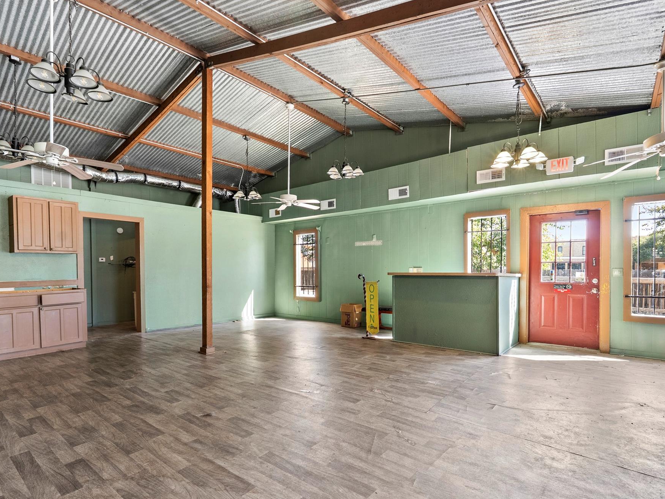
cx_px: 319
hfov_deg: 87.7
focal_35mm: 18
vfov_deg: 71.6
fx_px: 346
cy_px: 254
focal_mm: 16
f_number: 8
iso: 250
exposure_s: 1
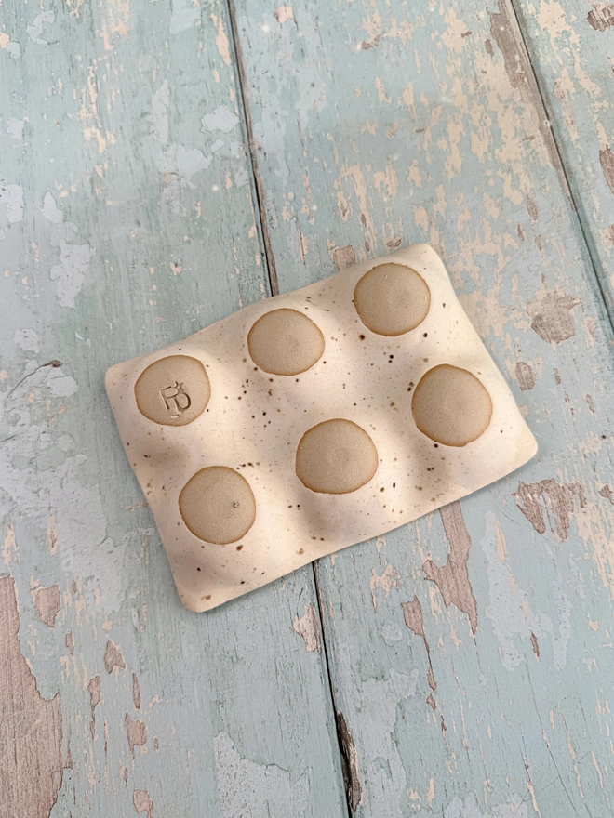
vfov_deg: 71.6
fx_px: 568
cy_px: 409
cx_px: 307
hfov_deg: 56.8
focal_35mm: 24
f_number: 1.78
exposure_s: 1/281
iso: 80
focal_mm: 6.76
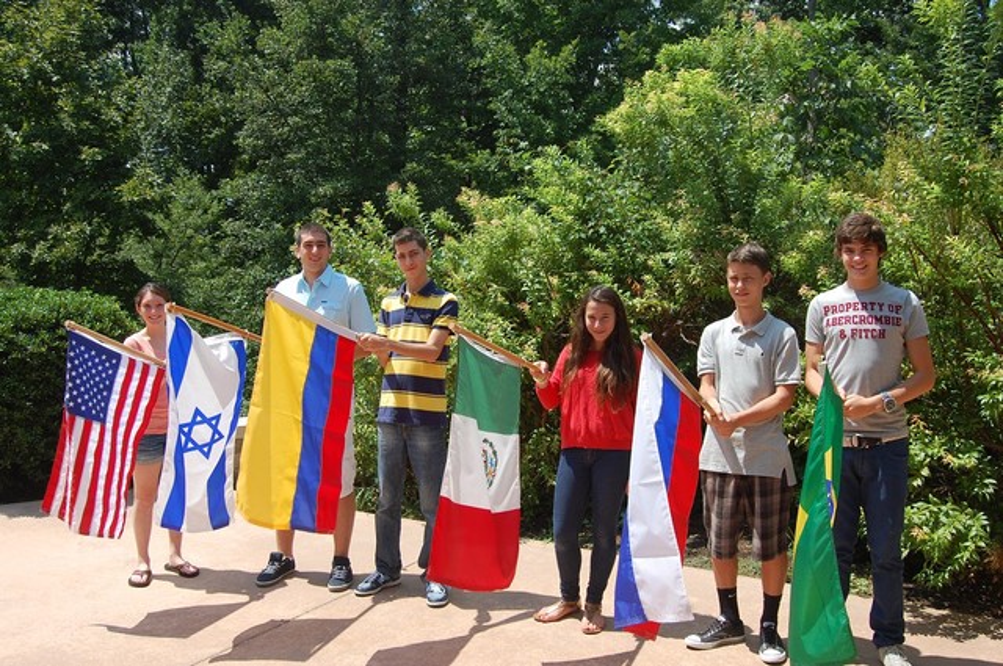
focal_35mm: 33
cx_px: 502
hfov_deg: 57.3
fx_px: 918
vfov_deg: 39.9
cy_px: 333
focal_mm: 22
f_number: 8
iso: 200
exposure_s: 1/250
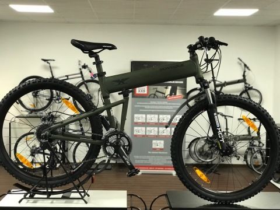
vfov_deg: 25.7
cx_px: 140
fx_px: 461
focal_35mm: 57
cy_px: 105
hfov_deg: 33.8
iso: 160
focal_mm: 6.6
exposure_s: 1/50
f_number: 2.8
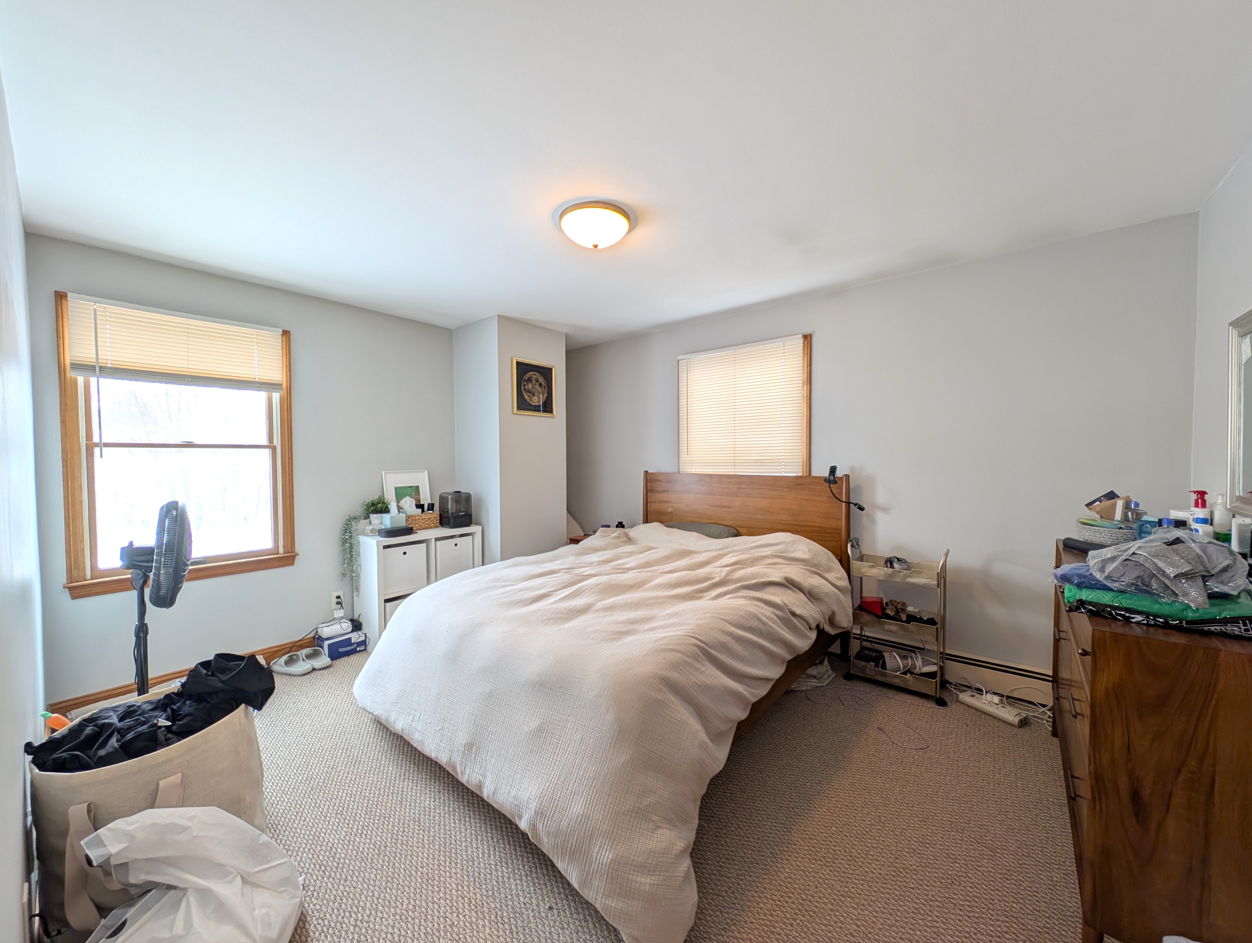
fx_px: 435
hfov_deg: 110.5
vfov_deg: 94.6
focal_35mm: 12
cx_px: 626
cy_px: 472
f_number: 1.95
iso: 47
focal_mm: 2.23
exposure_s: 1/30.9
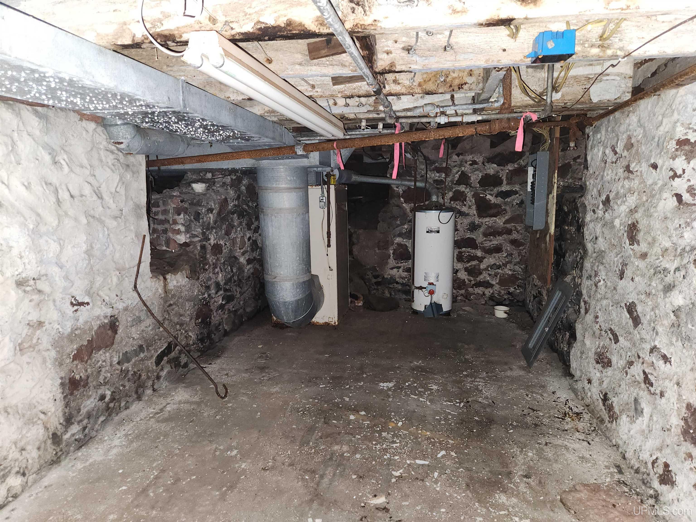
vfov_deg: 58.9
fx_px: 462
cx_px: 348
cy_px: 261
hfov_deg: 73.9
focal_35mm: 23
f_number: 1.8
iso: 400
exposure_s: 1/10
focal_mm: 5.4
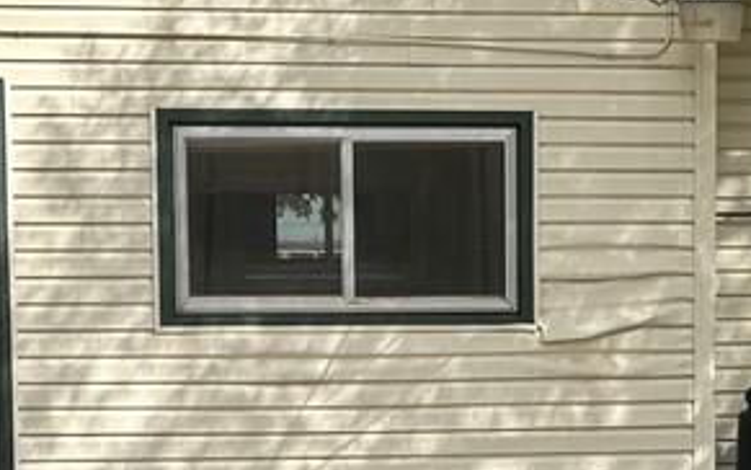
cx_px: 617
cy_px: 504
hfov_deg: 14.8
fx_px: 2866
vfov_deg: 9.3
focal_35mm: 140
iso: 80
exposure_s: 1/3413
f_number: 1.78
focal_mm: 6.76
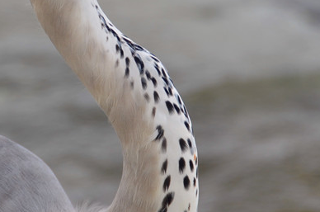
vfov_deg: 1.5
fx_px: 7957
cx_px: 127
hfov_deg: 2.3
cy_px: 68
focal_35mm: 897
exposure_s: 1/500
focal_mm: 200
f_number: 5.6
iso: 100
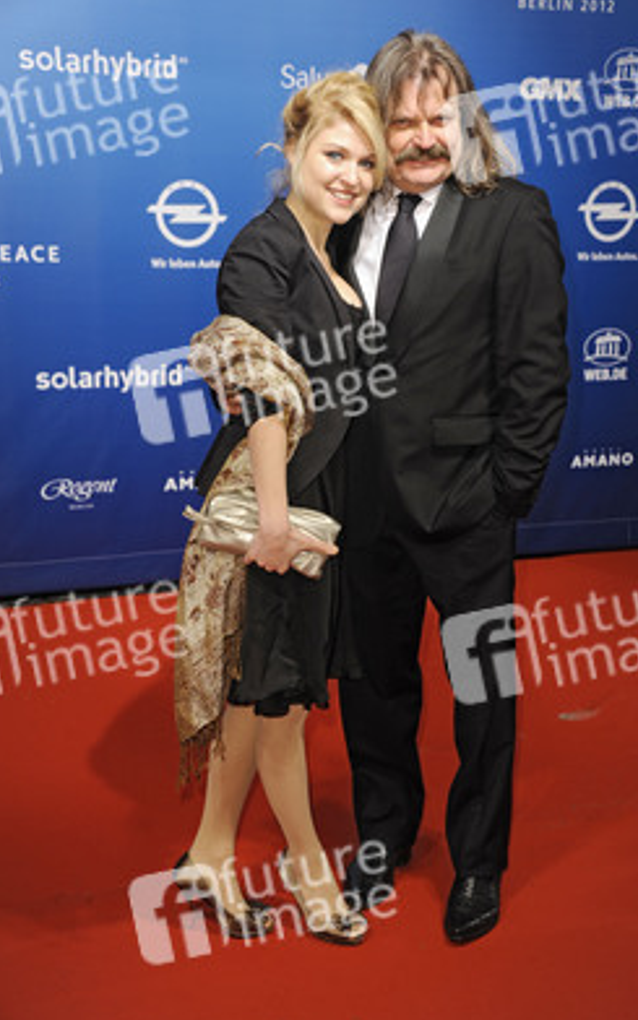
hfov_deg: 24.9
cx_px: 339
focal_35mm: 52
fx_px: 1447
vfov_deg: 38.9
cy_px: 513
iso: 640
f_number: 5.6
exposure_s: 1/200
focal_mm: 50
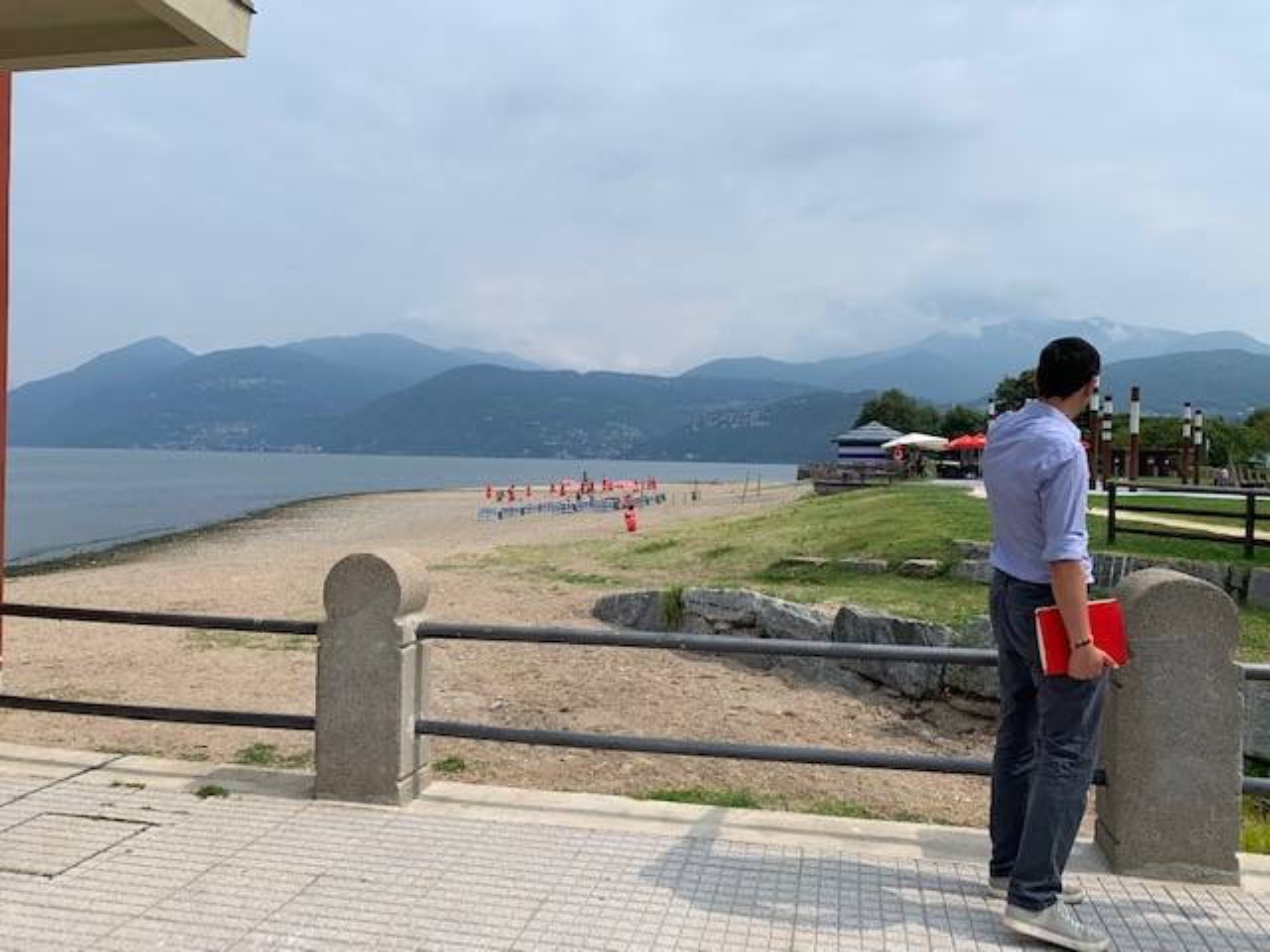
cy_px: 476
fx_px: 954
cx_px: 635
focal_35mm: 26
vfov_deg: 53.1
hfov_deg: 67.3
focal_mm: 4.25
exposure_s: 1/3937
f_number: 1.8
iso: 25
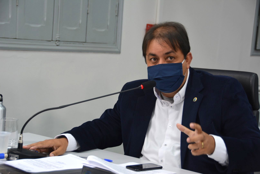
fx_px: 672
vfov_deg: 14.7
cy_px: 87
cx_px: 130
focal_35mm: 93
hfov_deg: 21.9
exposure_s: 1/60
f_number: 4.8
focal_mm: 62
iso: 400
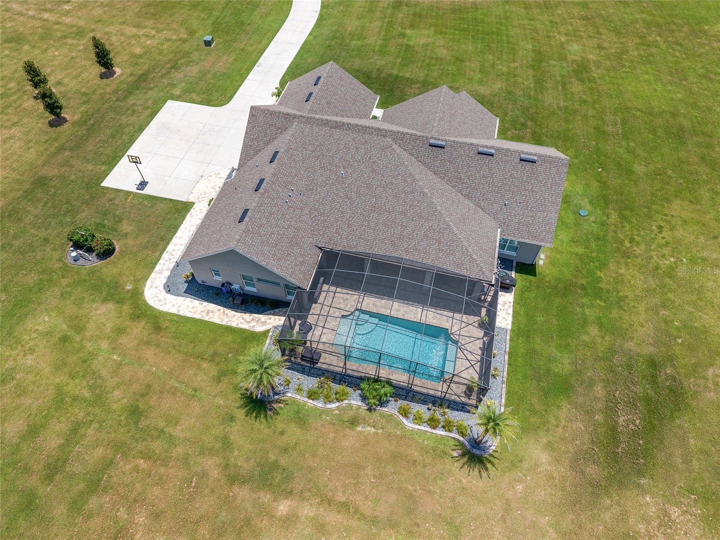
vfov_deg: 56.8
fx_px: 499
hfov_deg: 71.6
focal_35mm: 24
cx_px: 360
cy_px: 270
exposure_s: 1/3000
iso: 130
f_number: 1.8
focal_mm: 8.67
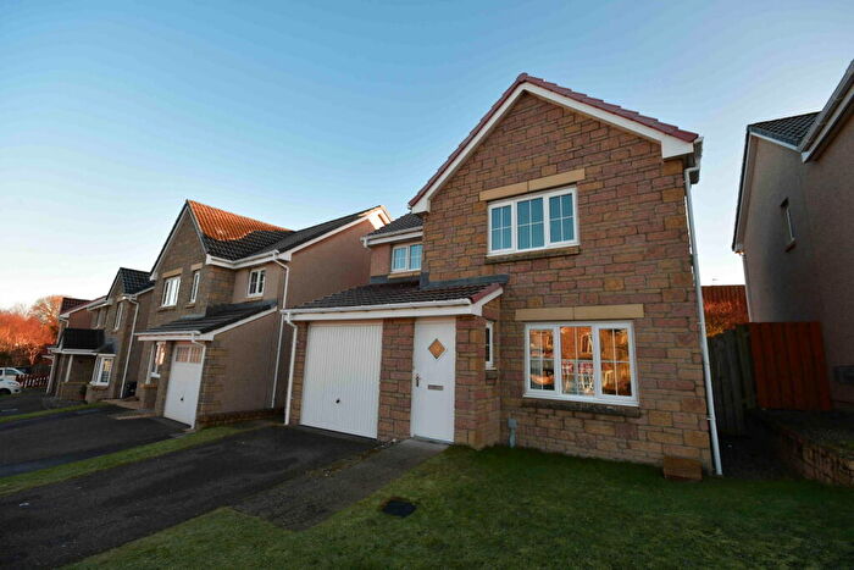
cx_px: 427
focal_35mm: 15
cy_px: 285
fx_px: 356
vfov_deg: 77.4
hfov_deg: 100.4
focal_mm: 10
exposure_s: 1/200
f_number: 10
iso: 400
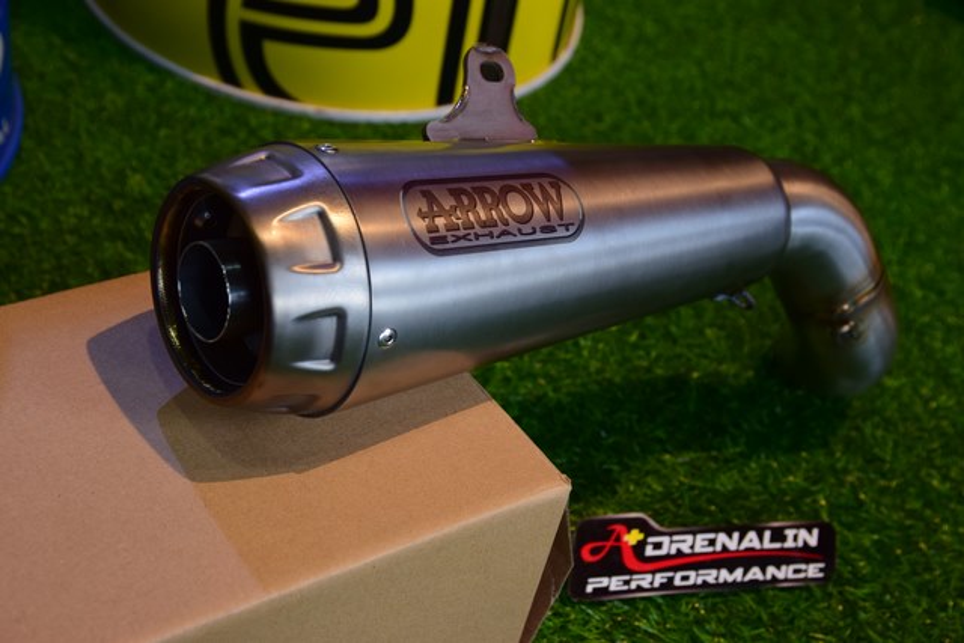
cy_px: 322
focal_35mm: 57
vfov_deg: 23.8
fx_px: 1527
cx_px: 482
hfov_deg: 35.0
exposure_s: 1/50
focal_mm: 38
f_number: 5.6
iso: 800
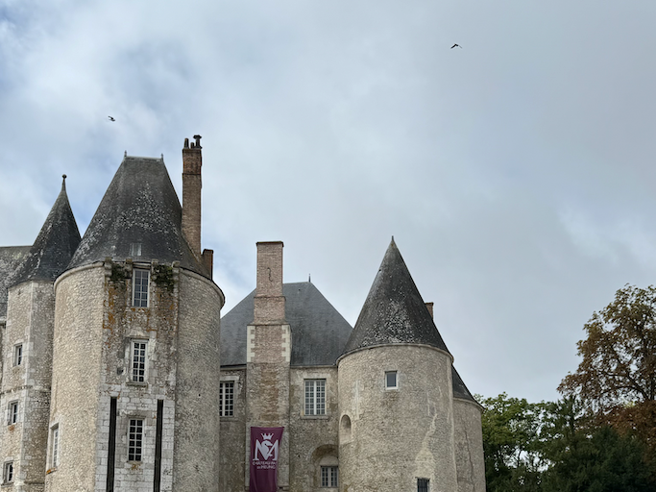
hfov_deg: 42.0
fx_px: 853
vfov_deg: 30.6
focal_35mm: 45
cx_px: 290
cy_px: 455
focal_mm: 6.76
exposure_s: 1/7092
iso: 80
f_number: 1.78
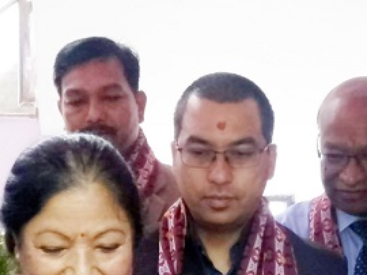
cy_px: 253
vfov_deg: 23.7
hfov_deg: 32.2
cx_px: 175
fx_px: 636
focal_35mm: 60
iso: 80
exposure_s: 1/33
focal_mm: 3.46
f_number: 2.2
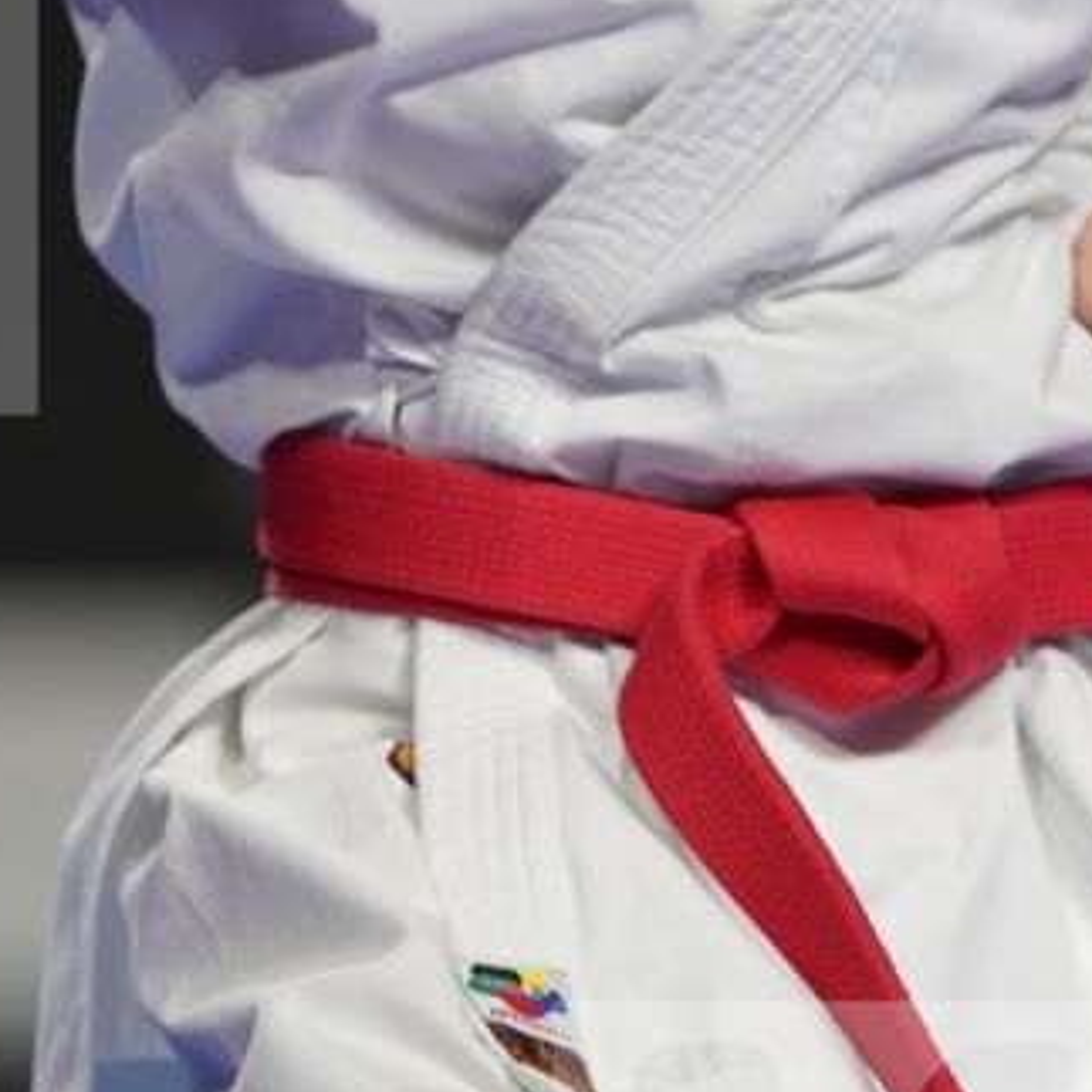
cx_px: 869
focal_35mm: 1263
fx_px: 45077
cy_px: 108
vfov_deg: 1.4
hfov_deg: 1.4
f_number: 2.8
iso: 800
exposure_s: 1/500
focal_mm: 400
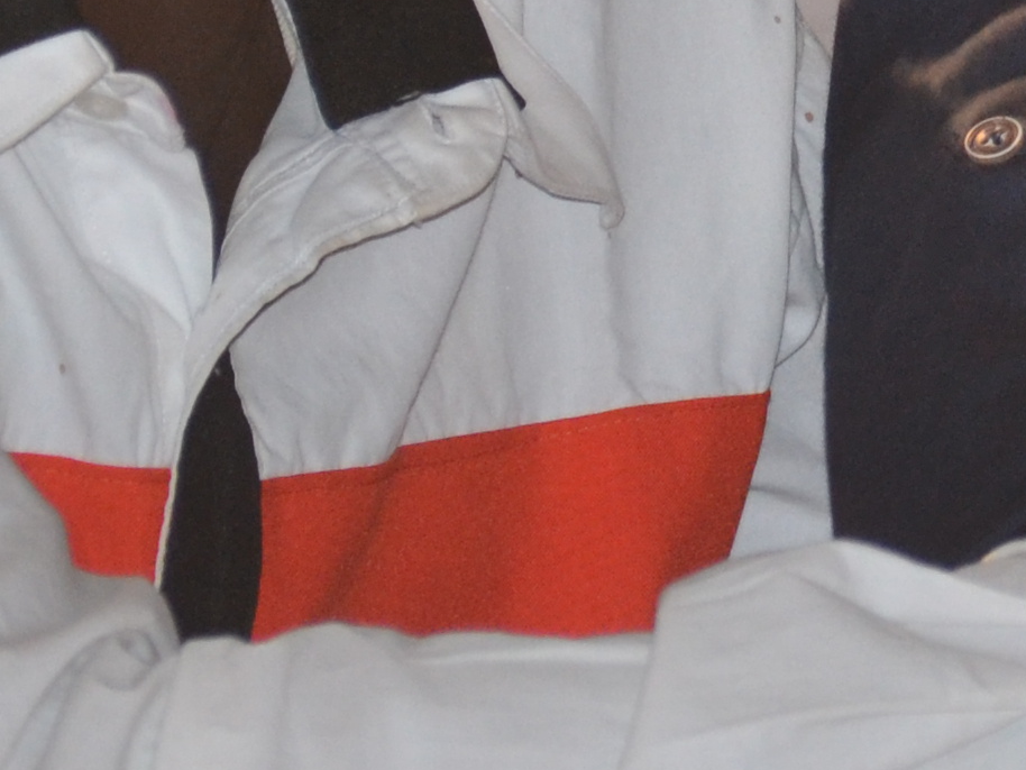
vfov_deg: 1.9
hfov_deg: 2.6
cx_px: 1814
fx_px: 22633
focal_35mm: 763
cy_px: -607
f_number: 5
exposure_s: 1/125
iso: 800
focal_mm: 105
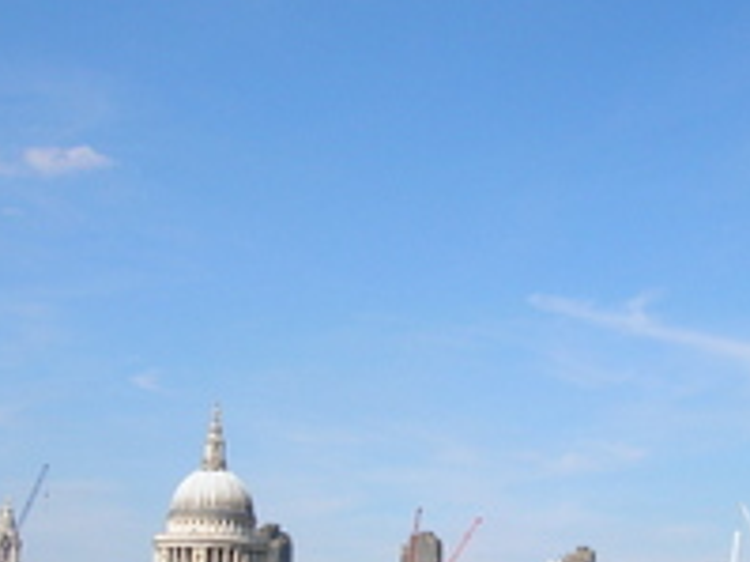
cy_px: 534
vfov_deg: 18.3
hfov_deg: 24.4
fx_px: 1711
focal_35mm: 79
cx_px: 595
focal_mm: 5.8
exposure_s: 1/296
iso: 50
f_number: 5.6
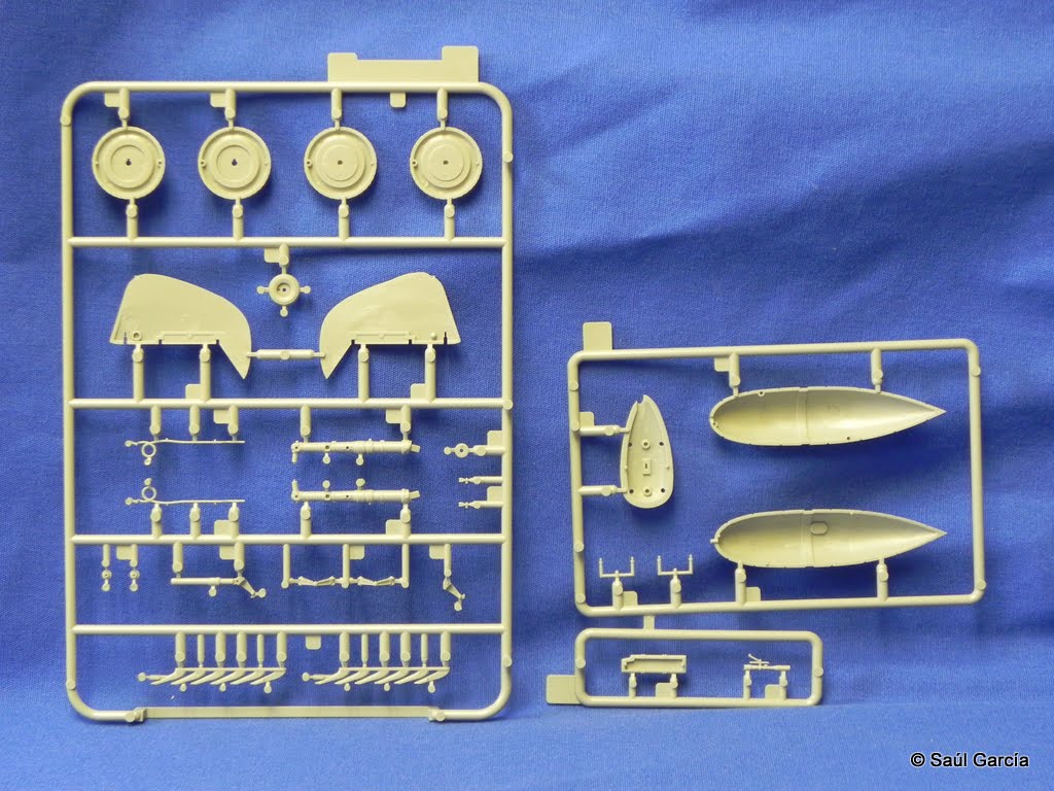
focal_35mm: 75
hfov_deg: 26.0
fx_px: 2284
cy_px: 396
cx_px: 527
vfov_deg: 19.6
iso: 400
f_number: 4
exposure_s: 1/16.5
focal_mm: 13.4
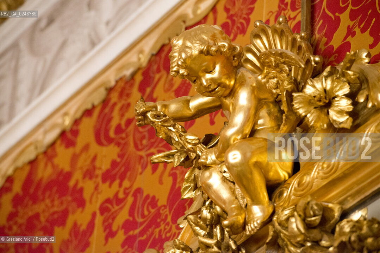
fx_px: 2112
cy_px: 126
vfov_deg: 6.9
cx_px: 190
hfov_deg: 10.3
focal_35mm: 200
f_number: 5
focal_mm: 200
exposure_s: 1/40
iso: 3200
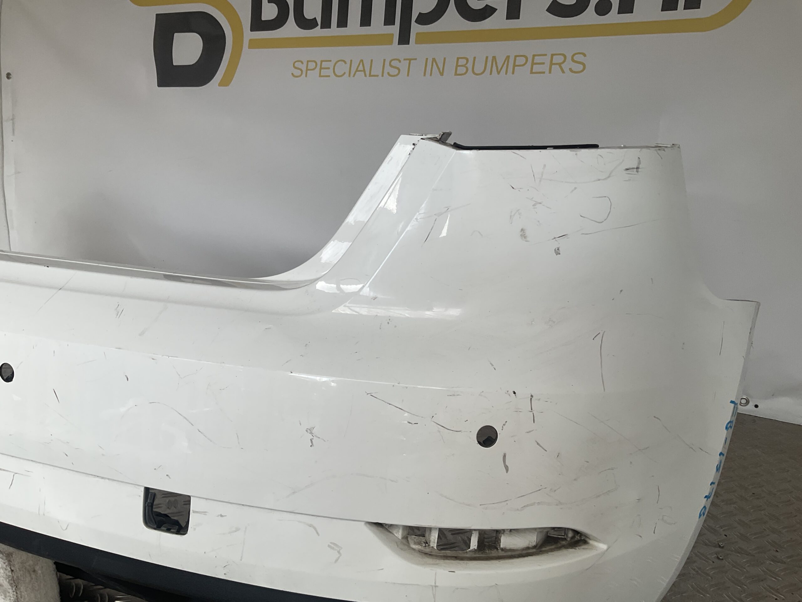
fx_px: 672
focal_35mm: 29
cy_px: 301
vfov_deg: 48.2
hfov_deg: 61.7
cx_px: 401
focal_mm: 3
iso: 16
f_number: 1.8
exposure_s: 1/272
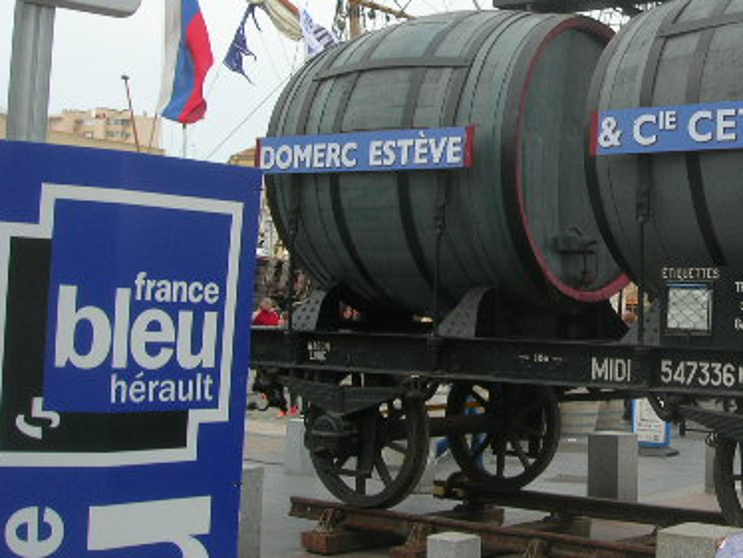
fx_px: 1396
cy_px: 193
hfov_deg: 29.0
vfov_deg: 22.5
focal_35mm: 65
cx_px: 612
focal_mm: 7.8
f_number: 4.8
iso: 64
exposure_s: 1/90.7
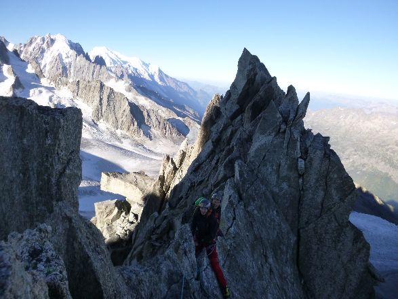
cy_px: 150
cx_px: 199
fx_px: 287
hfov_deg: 69.4
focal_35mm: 25
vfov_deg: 54.9
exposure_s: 1/320
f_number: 3.9
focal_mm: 4.5
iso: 160
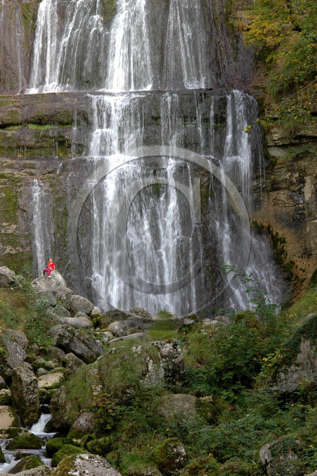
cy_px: 238
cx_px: 158
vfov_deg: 16.1
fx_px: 1687
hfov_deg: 10.7
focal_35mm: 128
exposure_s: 1/50
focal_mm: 85
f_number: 7.1
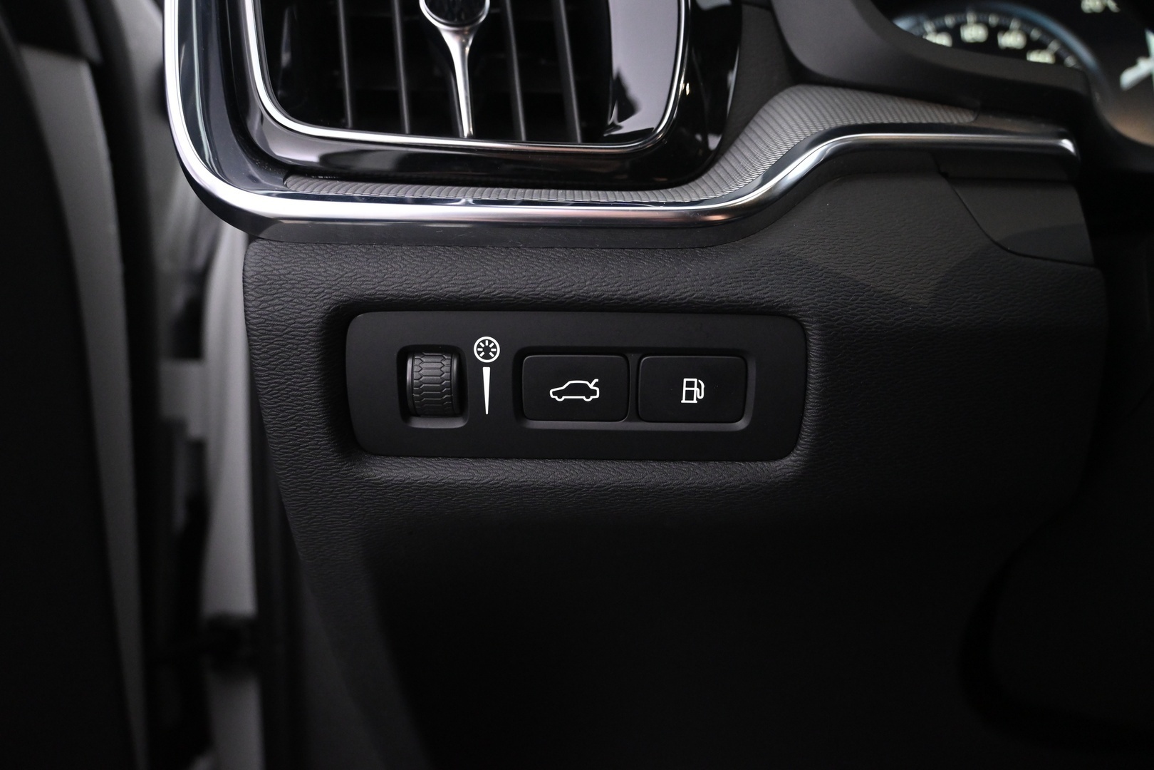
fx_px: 962
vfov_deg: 43.6
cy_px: 385
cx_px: 577
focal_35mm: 30
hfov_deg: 61.9
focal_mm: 20
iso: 2500
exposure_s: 1/25
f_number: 3.8
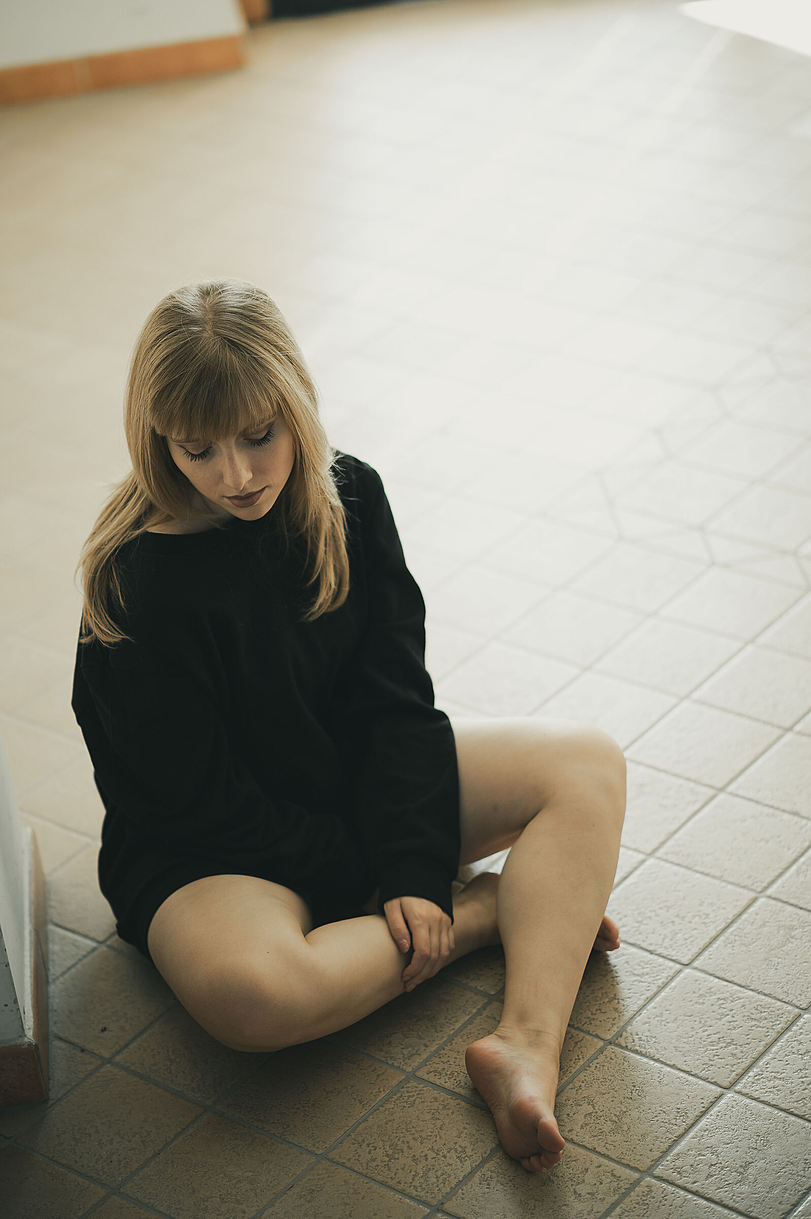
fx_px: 2876
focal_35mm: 85
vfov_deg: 23.9
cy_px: 610
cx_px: 406
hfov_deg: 16.1
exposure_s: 1/125
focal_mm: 85
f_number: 2
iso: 250
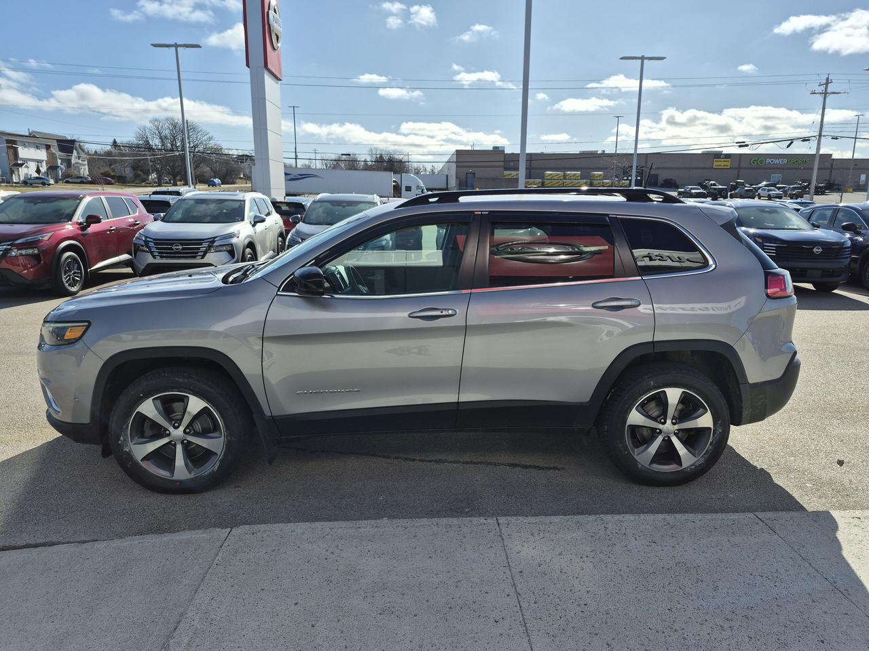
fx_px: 577
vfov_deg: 58.9
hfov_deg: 73.9
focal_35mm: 23
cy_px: 326
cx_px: 434
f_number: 1.8
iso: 25
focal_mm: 5.4
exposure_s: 1/2632
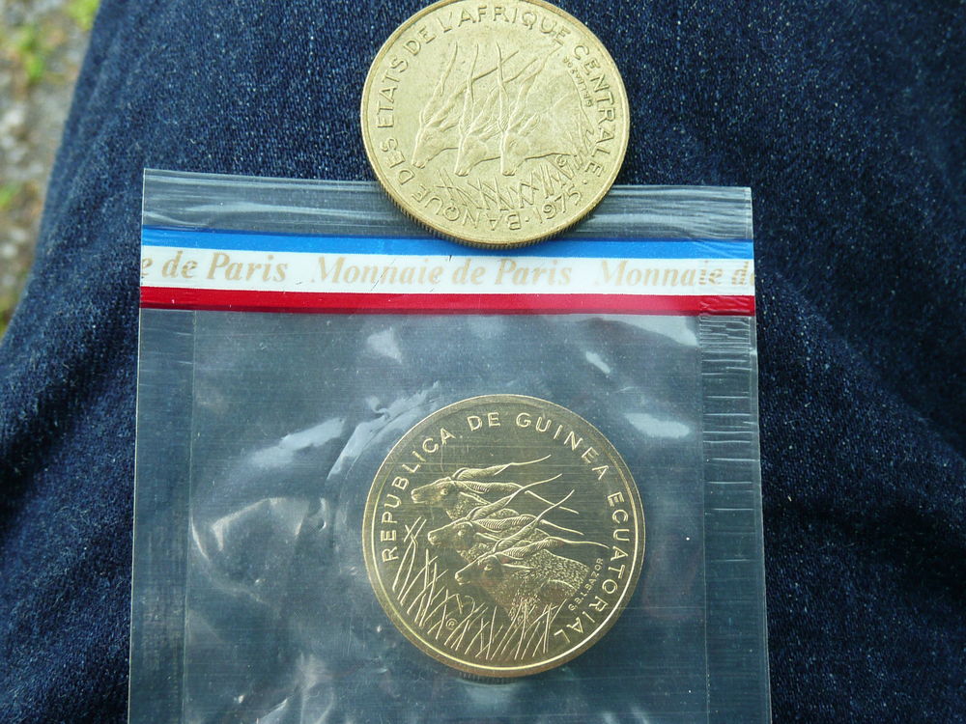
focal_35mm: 41
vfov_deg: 35.1
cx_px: 483
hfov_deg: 45.8
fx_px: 1144
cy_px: 362
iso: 100
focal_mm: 5.5
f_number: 3.6
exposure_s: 1/40
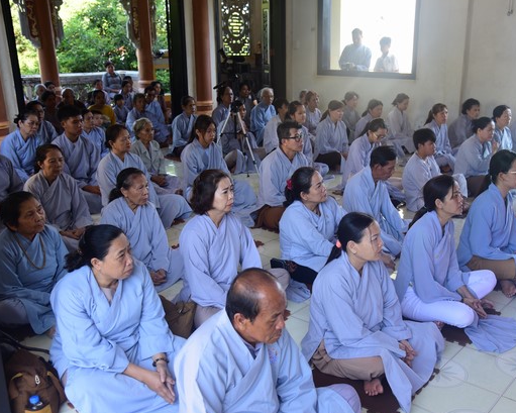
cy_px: 211
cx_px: 307
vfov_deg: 40.1
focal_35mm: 37
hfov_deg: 48.8
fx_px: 565
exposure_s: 1/50
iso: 125
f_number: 4.5
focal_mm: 31
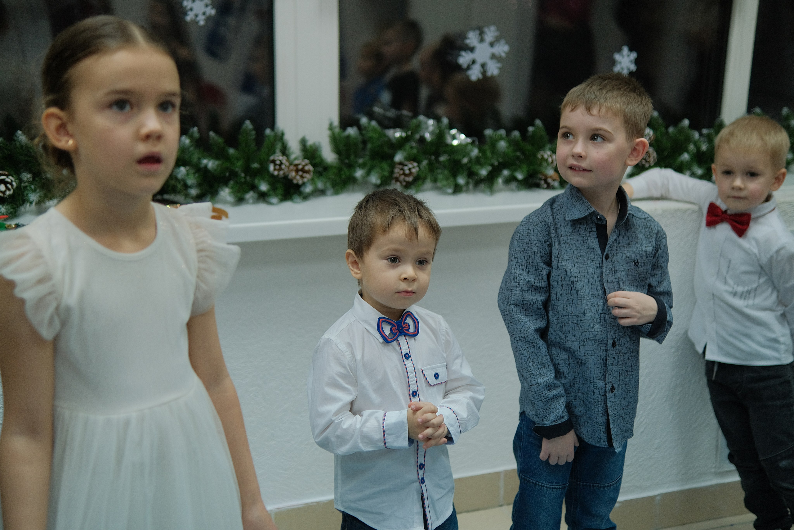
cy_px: 265
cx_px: 397
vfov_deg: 27.0
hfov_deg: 39.6
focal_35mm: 50
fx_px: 1103
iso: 500
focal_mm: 33
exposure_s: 1/125
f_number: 1.6
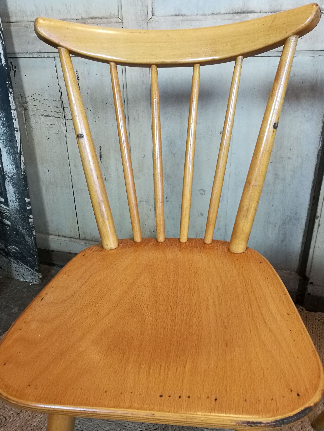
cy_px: 226
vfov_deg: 61.6
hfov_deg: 48.2
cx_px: 164
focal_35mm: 29
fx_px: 362
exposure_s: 1/33.3
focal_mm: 4.5
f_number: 2.2
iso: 400
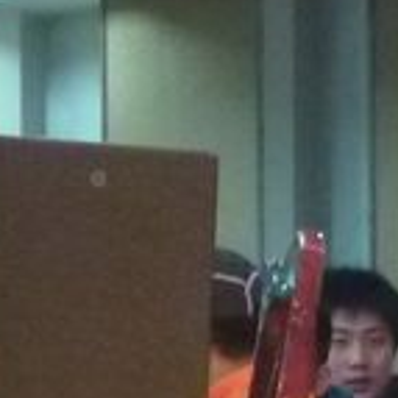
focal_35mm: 380
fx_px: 4943
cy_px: 298
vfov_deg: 4.6
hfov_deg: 4.5
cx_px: 821
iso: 400
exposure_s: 1/8
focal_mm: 8.6
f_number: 4
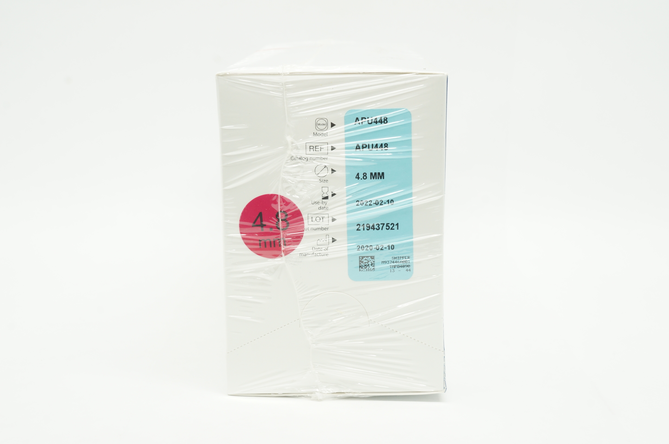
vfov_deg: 23.7
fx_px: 1058
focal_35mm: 57
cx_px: 334
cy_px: 222
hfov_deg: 35.1
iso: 400
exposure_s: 1/10
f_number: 13
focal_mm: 38
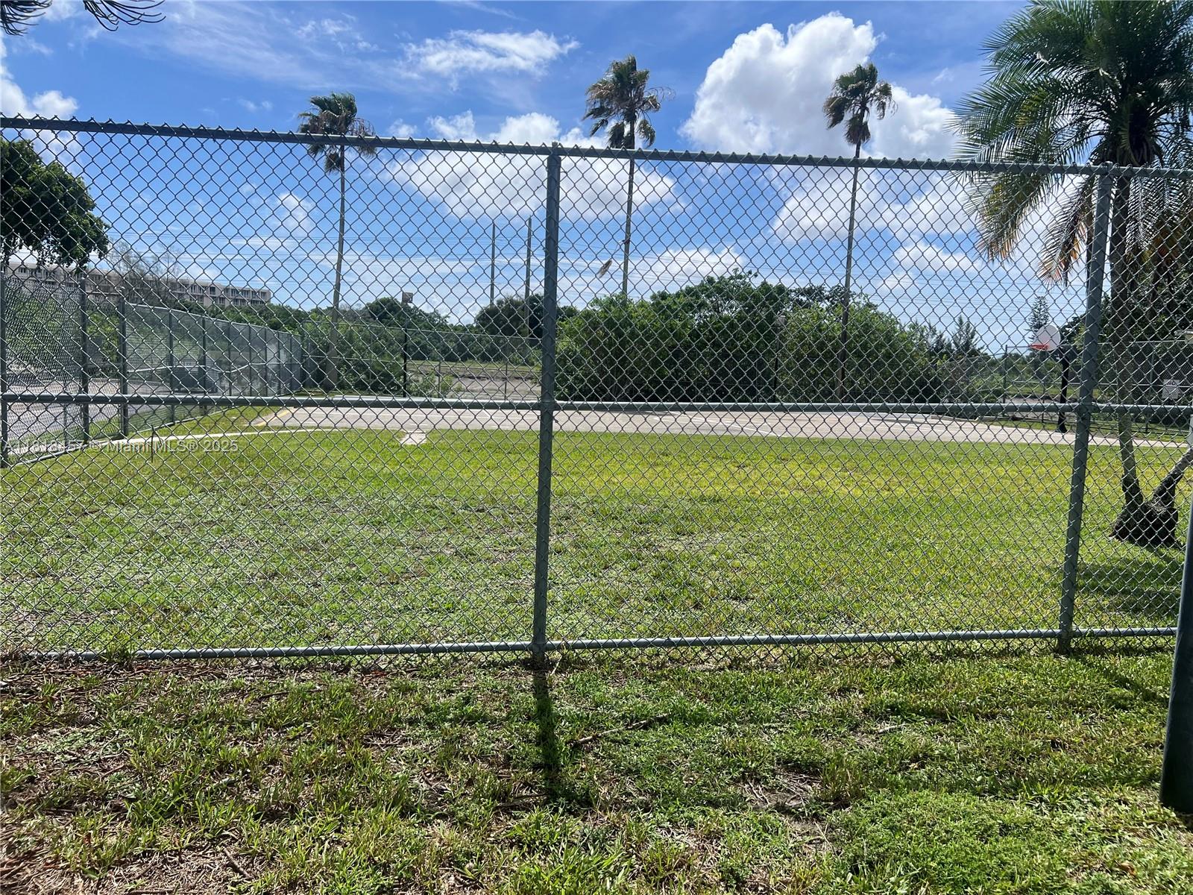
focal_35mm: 26
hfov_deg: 67.3
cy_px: 448
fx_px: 896
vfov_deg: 53.1
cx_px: 596
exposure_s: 1/5587
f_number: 1.5
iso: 50
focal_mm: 5.7
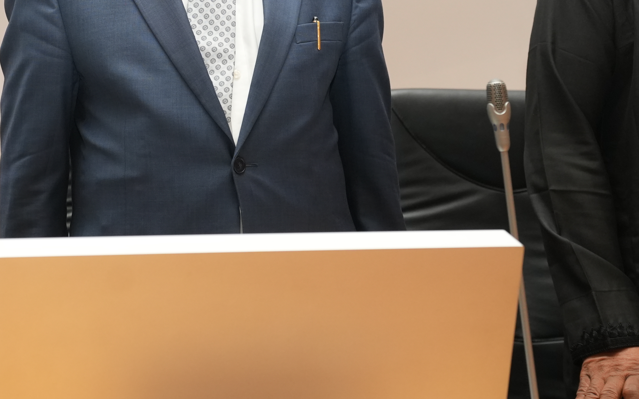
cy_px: 34
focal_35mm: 73
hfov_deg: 27.6
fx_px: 1271
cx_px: 119
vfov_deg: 17.6
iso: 2000
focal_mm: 34
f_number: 4
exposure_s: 1/200
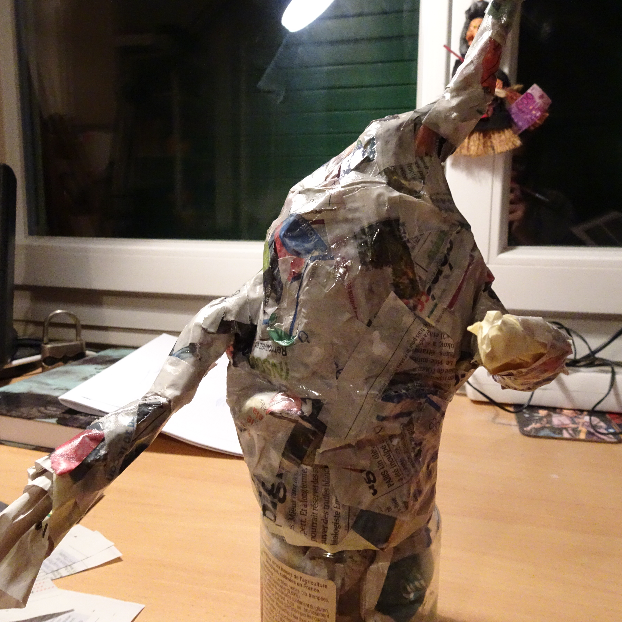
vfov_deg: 55.6
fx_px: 590
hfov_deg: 55.6
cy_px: 303
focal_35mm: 29
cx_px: 303
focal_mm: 4.1
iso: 800
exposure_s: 1/20
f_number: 3.5
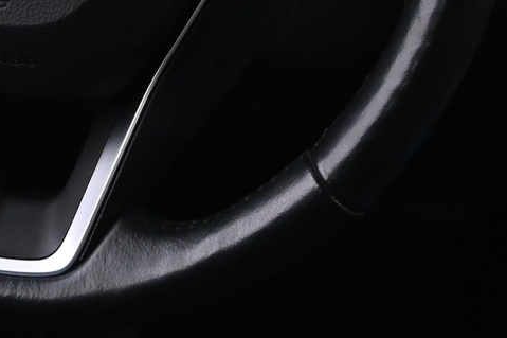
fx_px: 1858
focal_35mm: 132
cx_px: 313
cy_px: -123
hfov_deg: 15.5
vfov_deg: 10.1
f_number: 4.5
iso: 2200
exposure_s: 1/25
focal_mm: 26
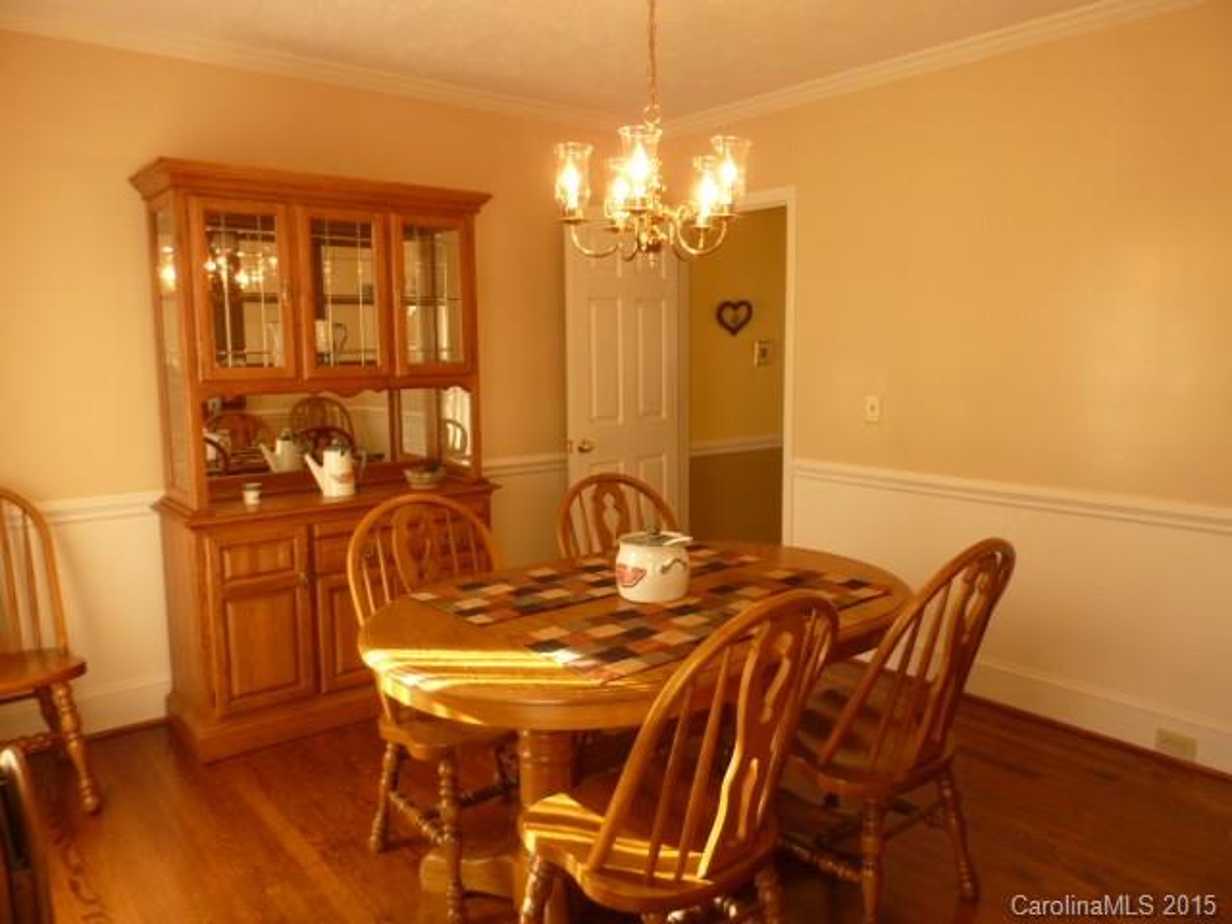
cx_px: 616
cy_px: 462
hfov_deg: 69.4
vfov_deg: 54.9
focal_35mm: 25
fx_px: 890
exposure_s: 1/30
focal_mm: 4.1
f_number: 3.3
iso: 125
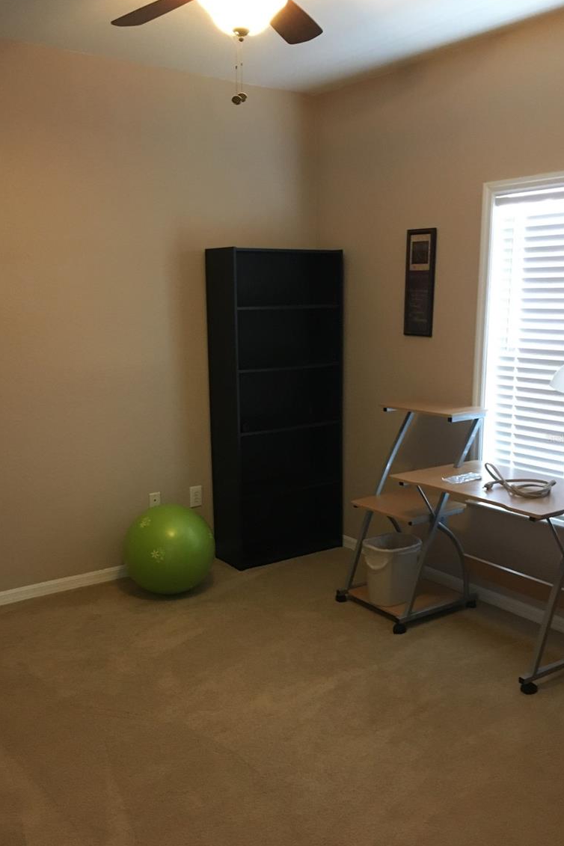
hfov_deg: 41.1
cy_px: 438
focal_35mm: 32
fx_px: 752
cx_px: 263
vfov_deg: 58.7
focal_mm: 4.15
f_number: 2.2
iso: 200
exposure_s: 1/15
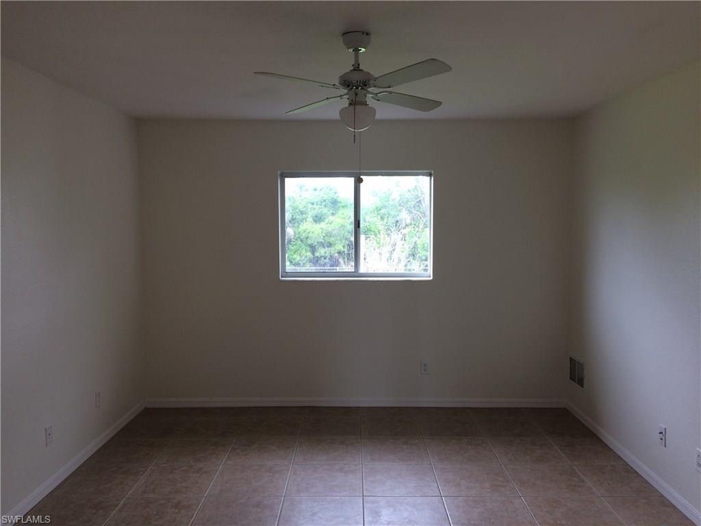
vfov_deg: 48.2
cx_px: 350
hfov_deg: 61.7
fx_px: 587
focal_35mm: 29
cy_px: 263
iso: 40
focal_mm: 4.15
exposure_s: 1/60
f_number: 2.2
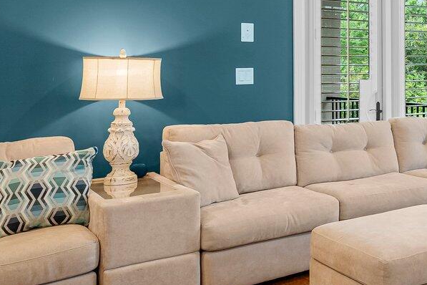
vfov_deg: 27.6
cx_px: 526
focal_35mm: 48
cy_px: 61
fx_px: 569
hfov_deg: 32.9
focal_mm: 14
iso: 400
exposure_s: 1/5
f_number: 8
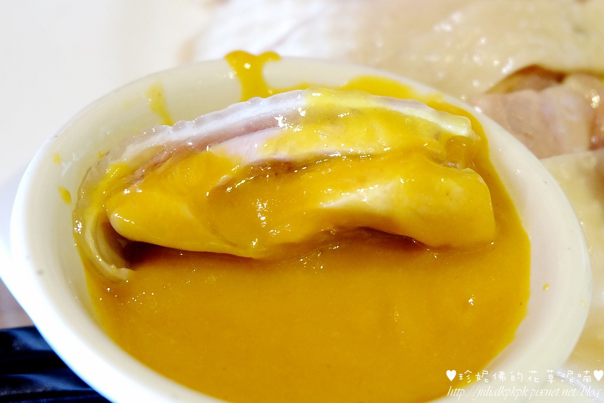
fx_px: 973
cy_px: 202
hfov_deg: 34.5
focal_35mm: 58
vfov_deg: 23.4
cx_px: 302
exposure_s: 1/40
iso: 1600
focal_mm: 38.7
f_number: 5.3
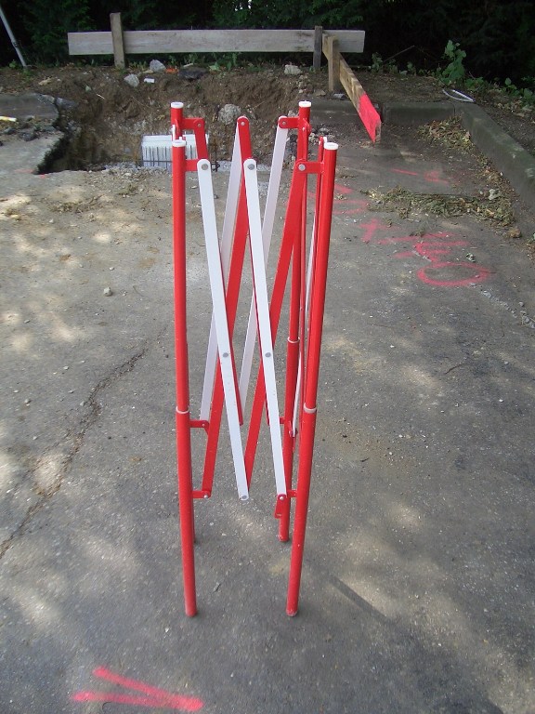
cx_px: 268
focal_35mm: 35
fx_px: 721
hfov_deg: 40.7
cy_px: 357
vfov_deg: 52.6
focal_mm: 5.8
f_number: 2.6
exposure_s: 1/320
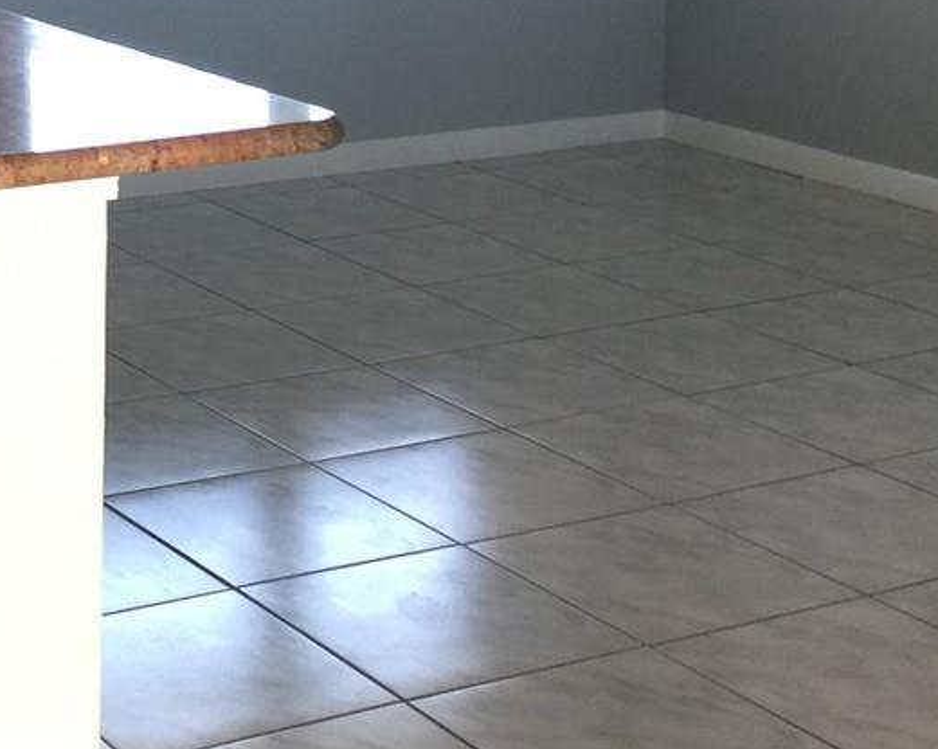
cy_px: -155
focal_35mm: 87
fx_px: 2413
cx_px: 34
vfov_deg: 16.9
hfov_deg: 21.3
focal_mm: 4.15
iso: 32
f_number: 2.2
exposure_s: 1/15
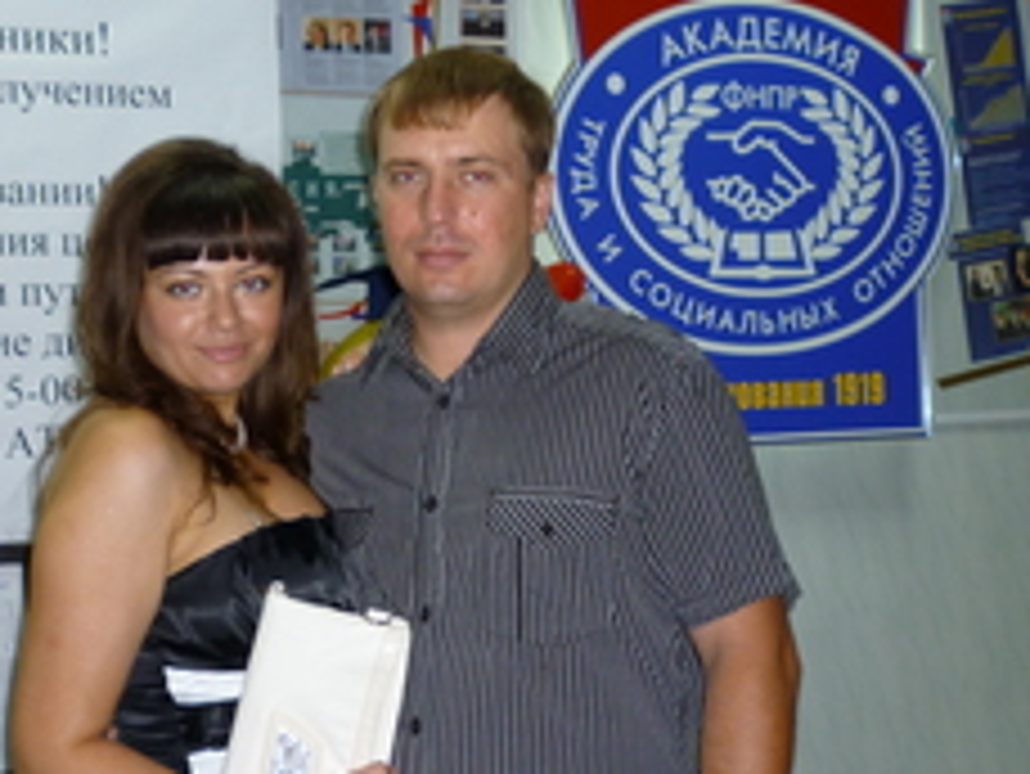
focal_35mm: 57
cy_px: 428
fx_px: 1697
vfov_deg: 25.7
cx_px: 472
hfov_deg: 33.7
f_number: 3.3
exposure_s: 1/30
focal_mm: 5.2
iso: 160
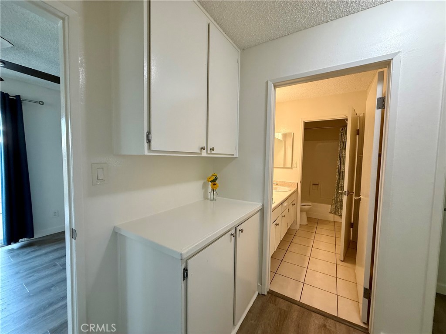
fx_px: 180
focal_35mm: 14
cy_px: 167
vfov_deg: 85.7
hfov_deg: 102.1
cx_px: 223
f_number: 2.2
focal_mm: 2.22
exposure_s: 1/120
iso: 200
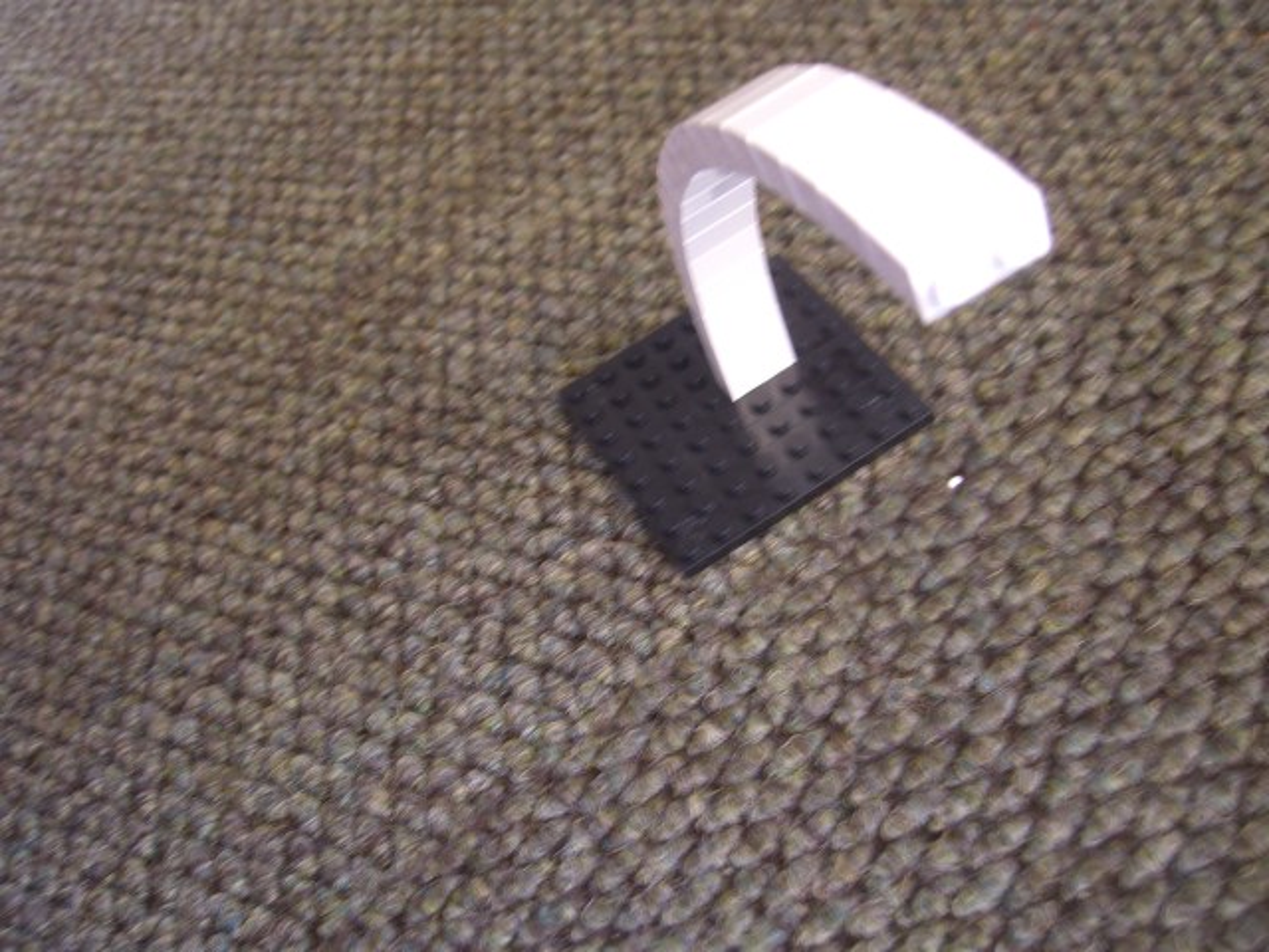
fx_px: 1393
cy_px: 476
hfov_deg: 49.0
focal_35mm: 38
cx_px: 634
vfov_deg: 37.7
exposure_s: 1/10
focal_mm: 7.9
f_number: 2.8
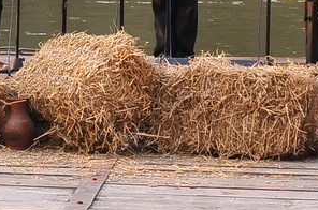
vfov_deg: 3.2
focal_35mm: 426
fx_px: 3755
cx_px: -98
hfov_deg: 4.8
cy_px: 12
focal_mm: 82
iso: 1000
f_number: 7.1
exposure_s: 1/200
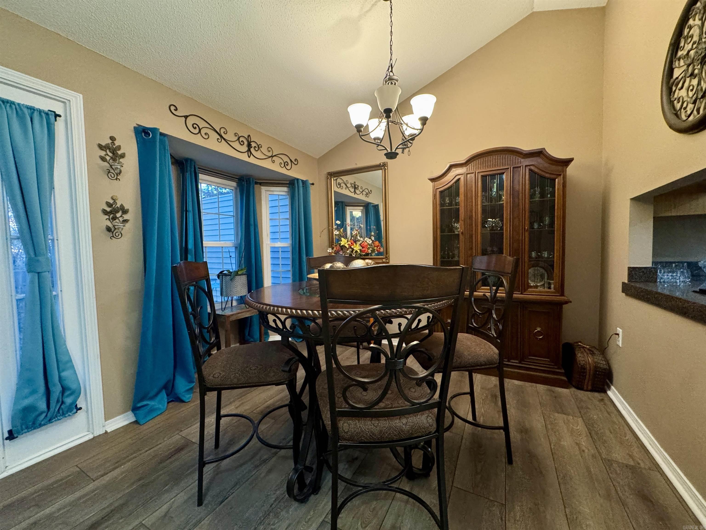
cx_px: 353
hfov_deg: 102.1
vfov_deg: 85.7
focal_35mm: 14
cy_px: 265
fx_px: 286
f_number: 2.2
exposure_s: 1/60
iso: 500
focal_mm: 2.22
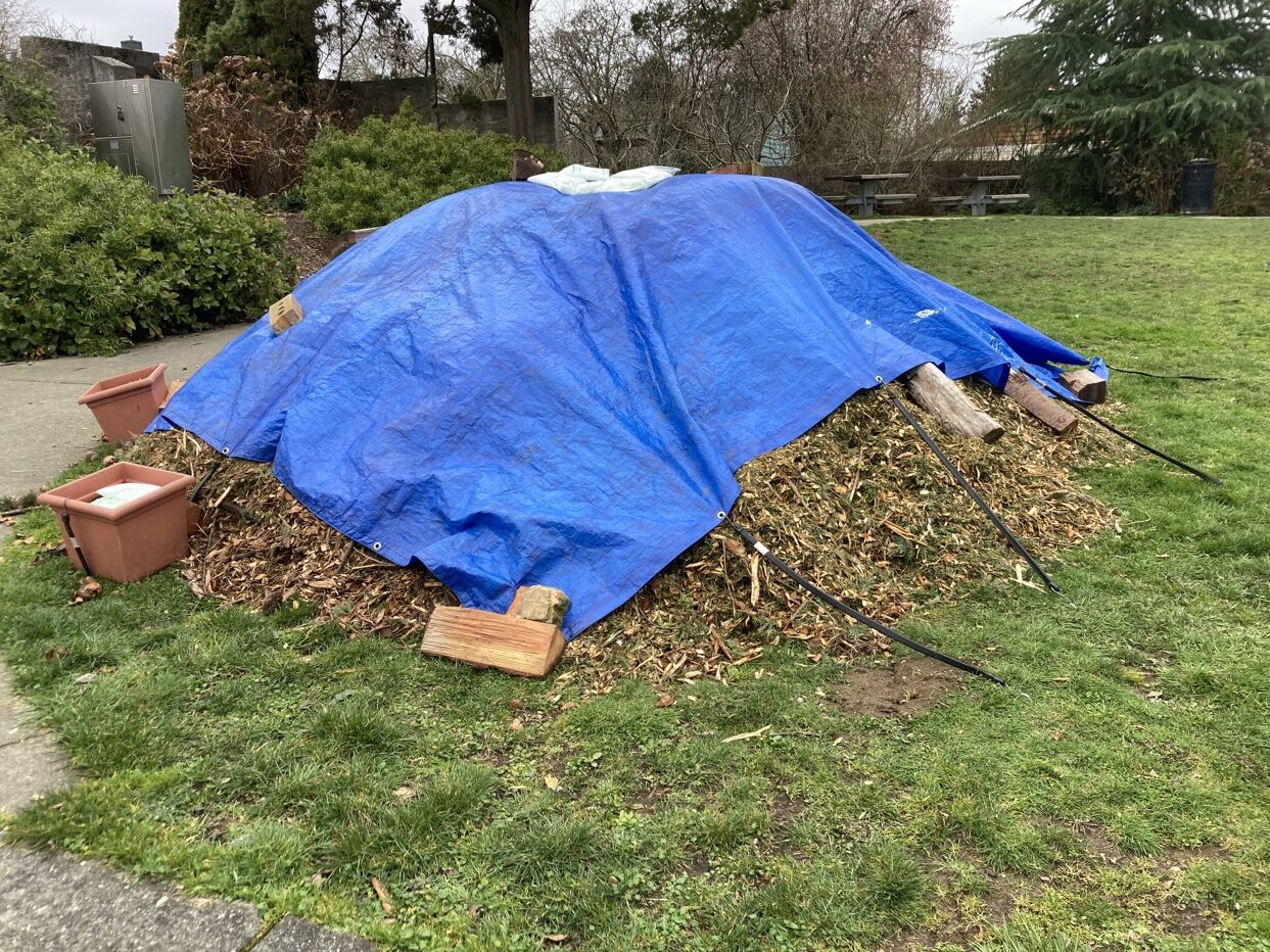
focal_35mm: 28
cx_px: 635
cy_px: 476
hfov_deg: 63.4
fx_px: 1027
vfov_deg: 49.7
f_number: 1.8
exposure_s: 1/222
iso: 20
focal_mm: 3.99
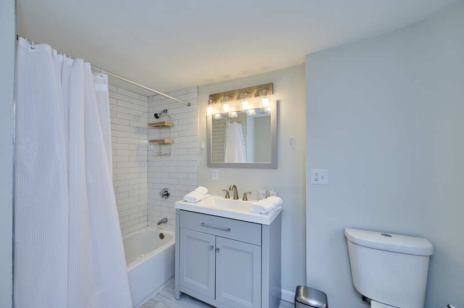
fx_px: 180
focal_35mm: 14
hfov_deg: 104.3
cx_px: 232
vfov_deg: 81.1
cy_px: 154
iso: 400
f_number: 5.6
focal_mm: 14
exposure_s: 1/200
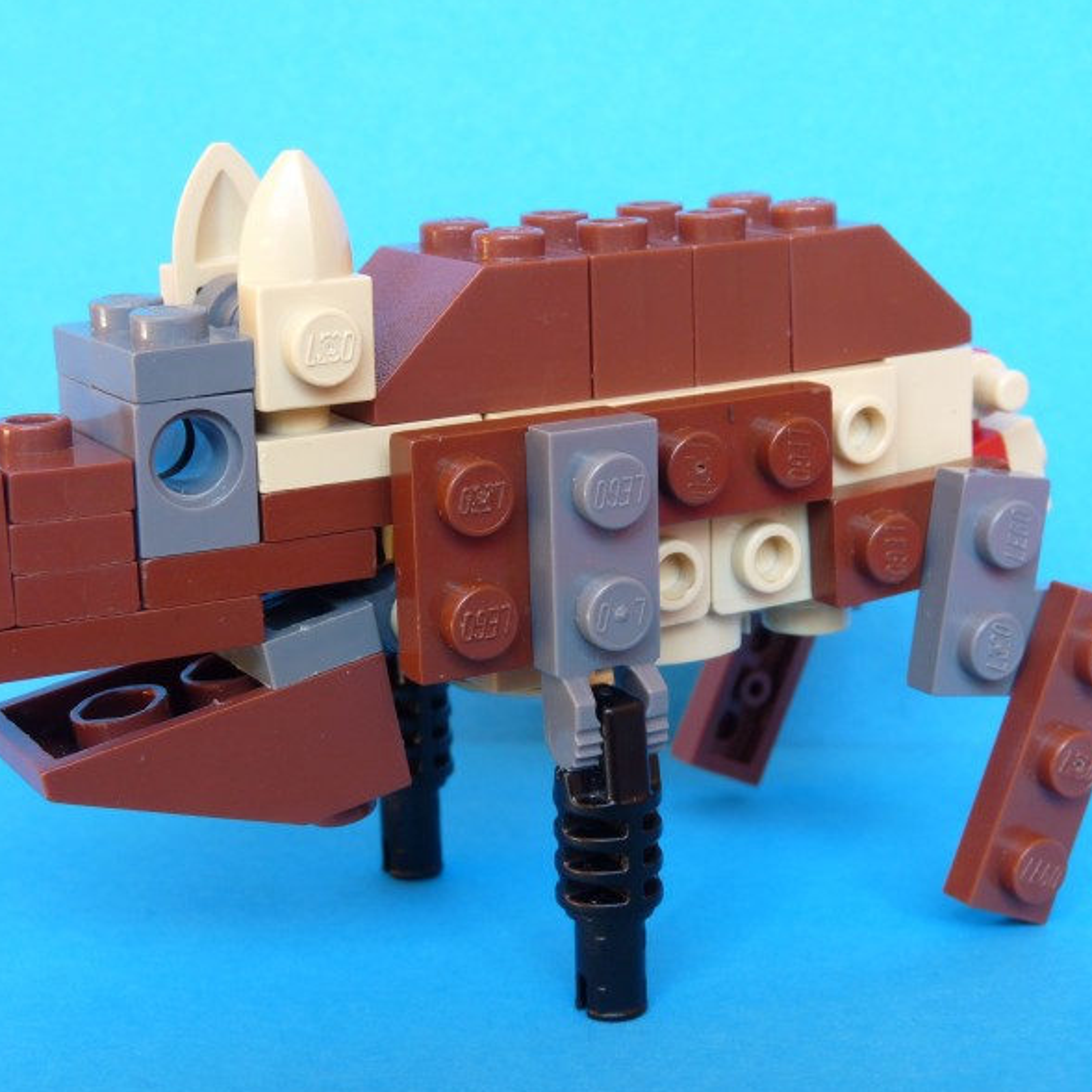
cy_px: 545
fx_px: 2356
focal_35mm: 66
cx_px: 467
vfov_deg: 26.1
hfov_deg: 26.1
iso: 100
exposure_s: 1/13
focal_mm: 9.8
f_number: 4.5
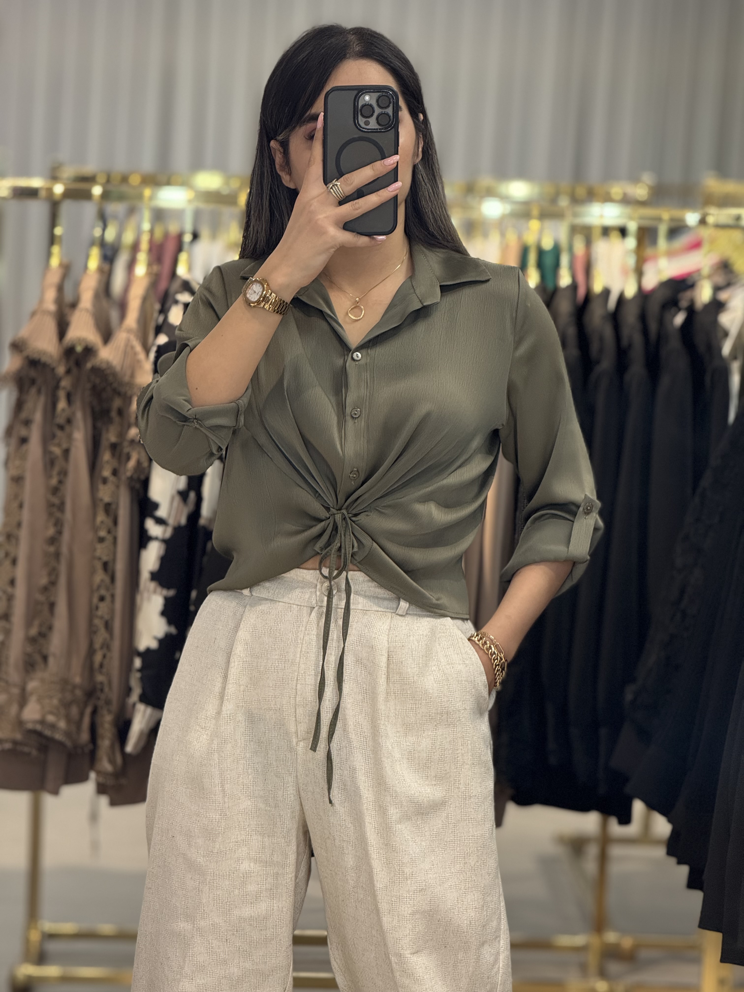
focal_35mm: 120
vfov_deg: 16.4
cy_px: 496
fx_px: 3439
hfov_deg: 12.3
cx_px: 372
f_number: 2.8
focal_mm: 15.66
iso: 200
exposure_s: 1/100
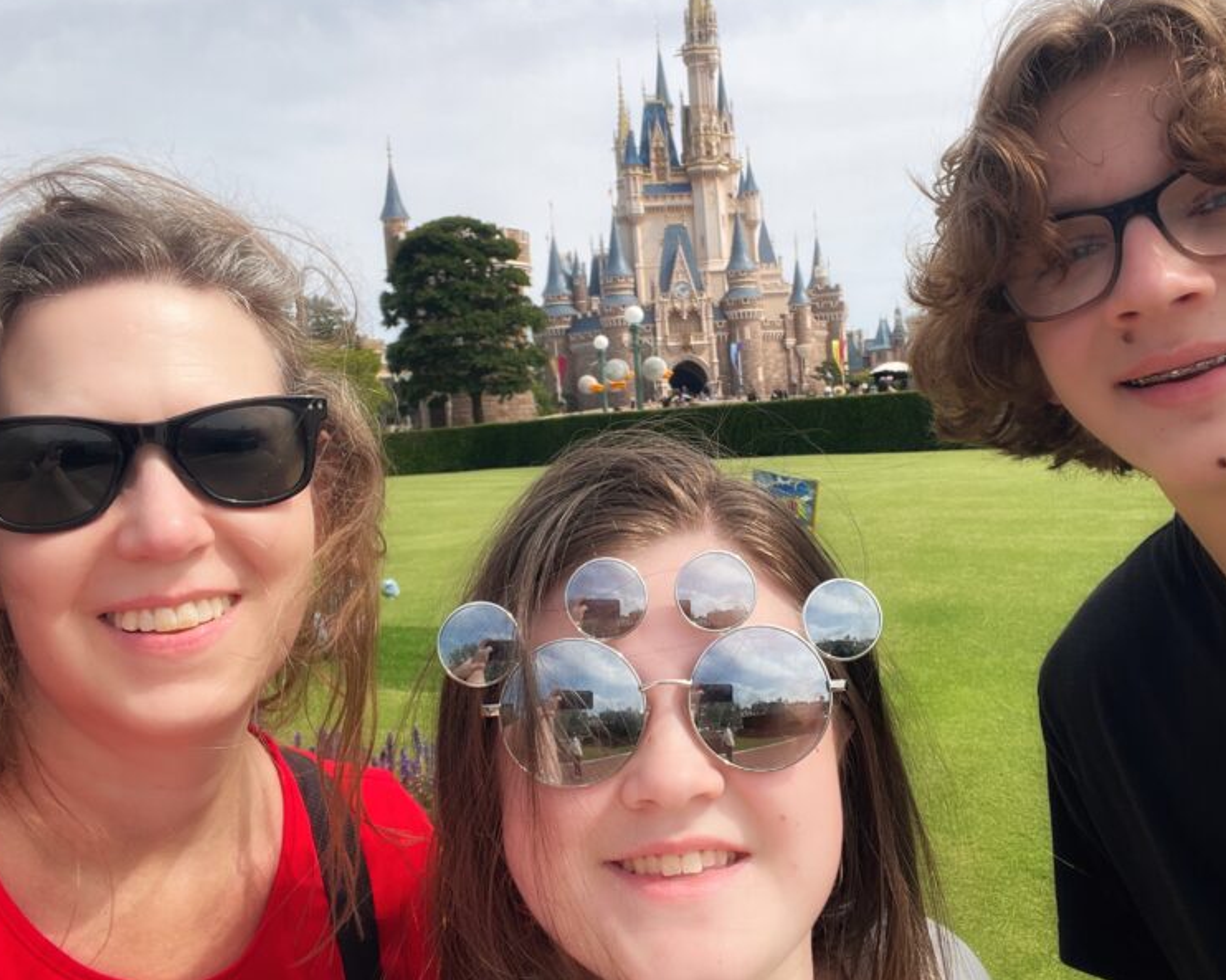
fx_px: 1124
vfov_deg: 47.1
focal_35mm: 31
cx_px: 717
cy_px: 481
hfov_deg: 56.9
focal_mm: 2.71
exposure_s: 1/675
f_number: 2.2
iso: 32
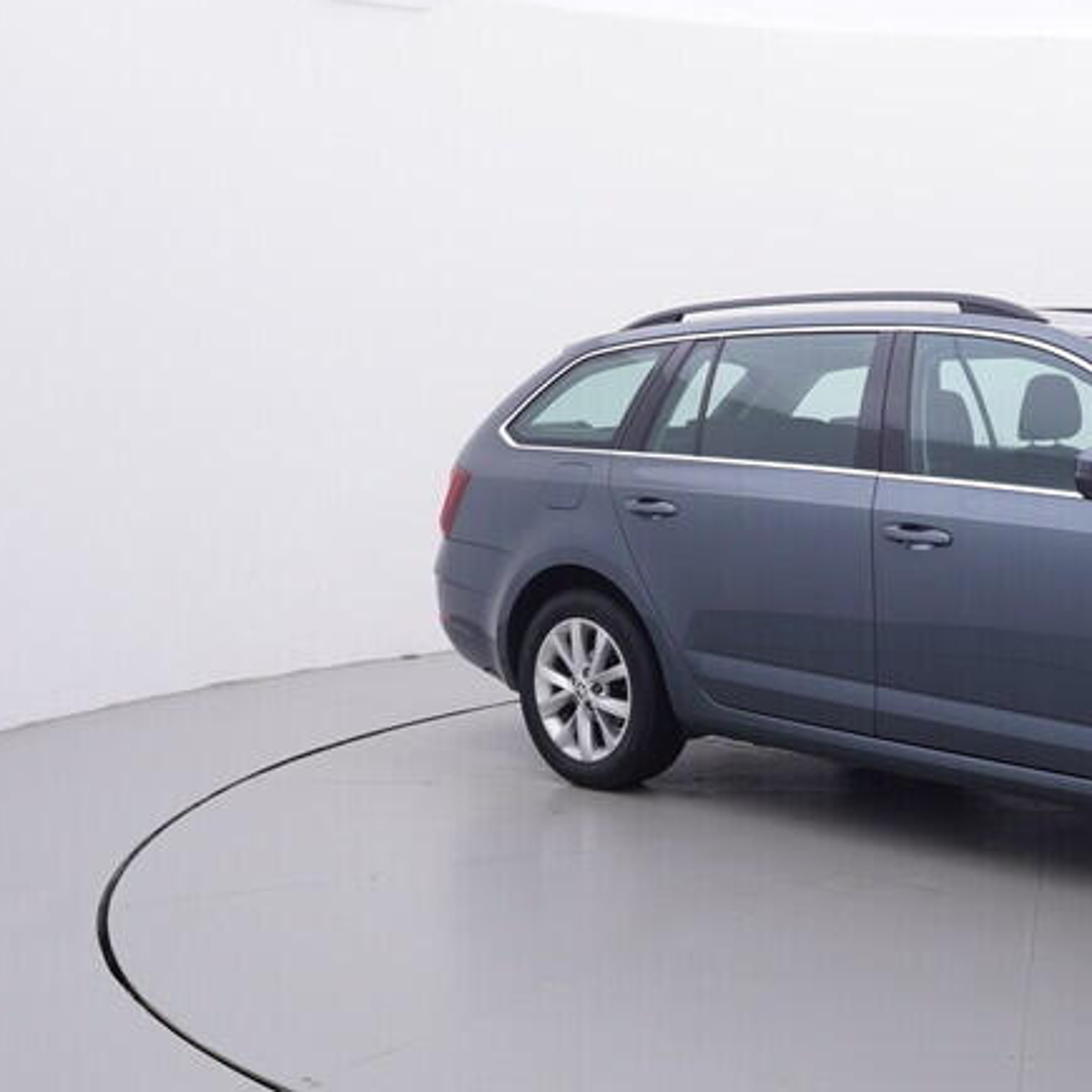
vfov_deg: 37.5
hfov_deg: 35.8
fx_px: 1606
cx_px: 934
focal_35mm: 45
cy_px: 585
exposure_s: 1/80
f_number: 5
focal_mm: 15
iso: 200
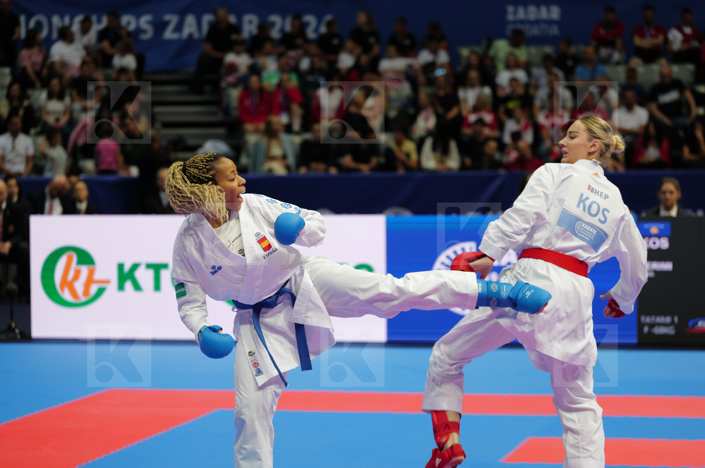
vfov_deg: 12.2
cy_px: 234
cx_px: 352
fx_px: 2190
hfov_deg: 18.3
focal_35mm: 112
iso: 1600
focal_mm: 112
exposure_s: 1/1000
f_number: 2.8
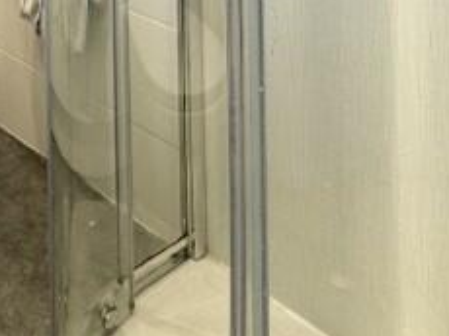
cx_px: -175
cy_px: -266
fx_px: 674
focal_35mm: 52
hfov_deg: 28.3
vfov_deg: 20.2
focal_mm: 2.22
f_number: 2.2
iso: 64
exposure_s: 1/100
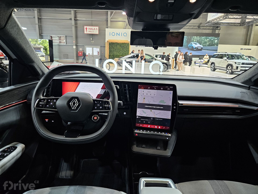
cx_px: 129
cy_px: 97
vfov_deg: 58.9
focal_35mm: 23
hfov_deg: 73.9
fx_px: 171
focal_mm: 5.4
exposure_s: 1/100
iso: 320
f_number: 1.8
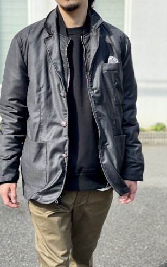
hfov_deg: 23.1
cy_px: 133
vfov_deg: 36.3
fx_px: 407
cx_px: 66
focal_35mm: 56
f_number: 2
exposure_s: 1/648
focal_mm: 6
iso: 32
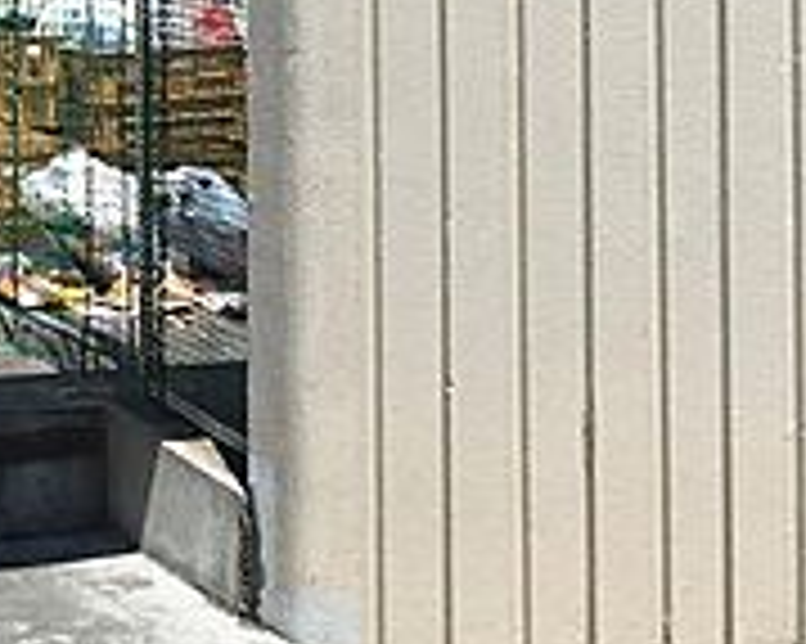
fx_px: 2408
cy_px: -135
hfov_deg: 17.9
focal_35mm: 101
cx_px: -216
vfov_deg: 14.7
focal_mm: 4.15
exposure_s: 1/1508
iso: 25
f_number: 2.2
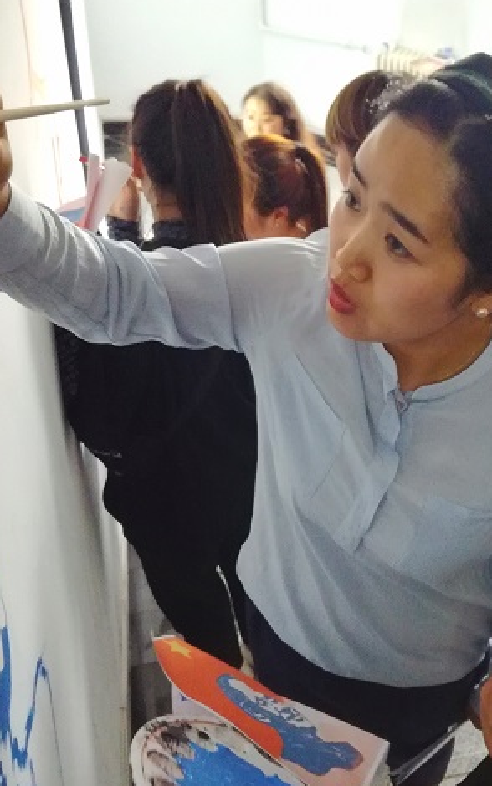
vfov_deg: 50.4
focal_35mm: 39
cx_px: 361
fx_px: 836
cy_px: 391
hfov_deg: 32.3
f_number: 2
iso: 500
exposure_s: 1/25
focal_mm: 3.79
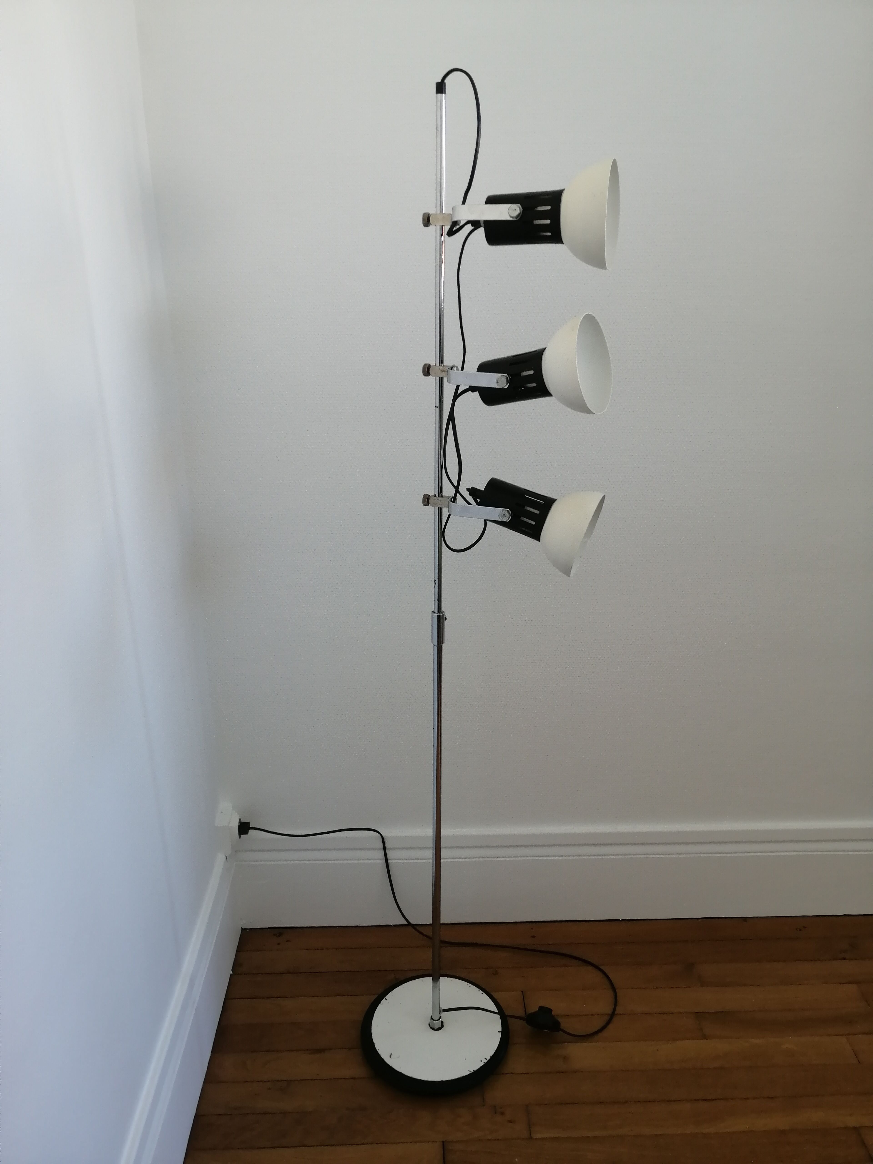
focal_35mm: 27
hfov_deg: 51.4
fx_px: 908
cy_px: 582
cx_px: 436
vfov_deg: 65.3
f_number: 1.8
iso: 125
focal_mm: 3.96
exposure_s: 1/50
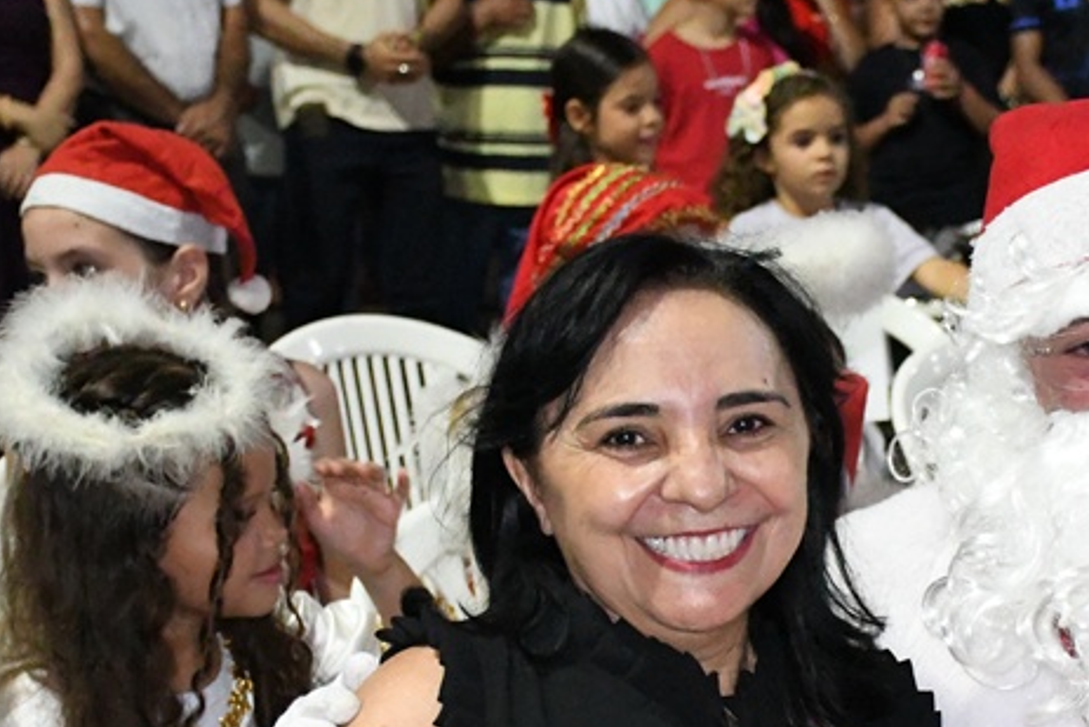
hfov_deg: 16.0
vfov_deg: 10.8
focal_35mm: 126
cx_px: 986
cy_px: 768
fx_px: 3812
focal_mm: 38
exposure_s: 1/200
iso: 12800
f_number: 5
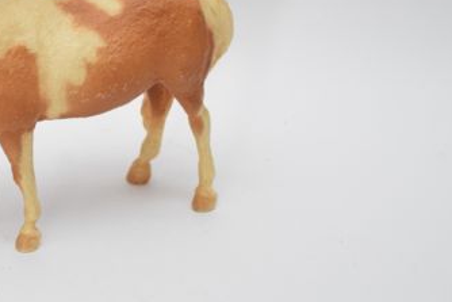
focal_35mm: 158
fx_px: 1984
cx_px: 35
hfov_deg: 12.9
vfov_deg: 8.7
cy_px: 75
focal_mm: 55
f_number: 5.6
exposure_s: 1/125
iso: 3200
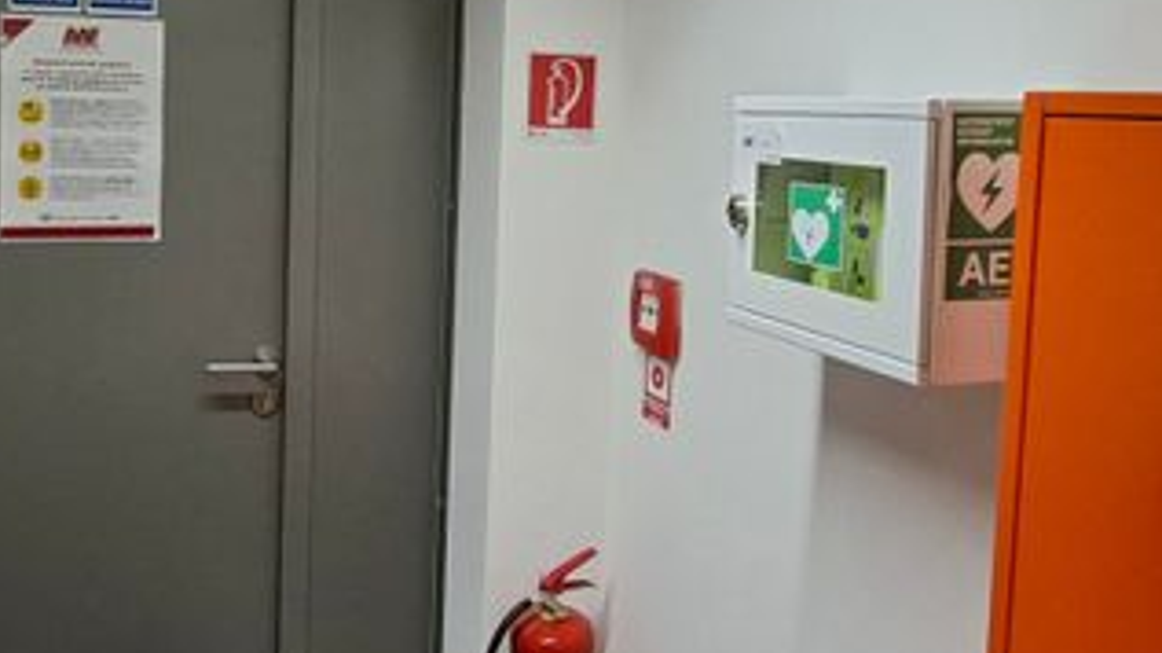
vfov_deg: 33.9
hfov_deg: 56.4
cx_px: 356
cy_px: 169
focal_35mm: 34
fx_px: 1047
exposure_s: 1/40
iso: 64
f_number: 2.2
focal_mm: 1.74
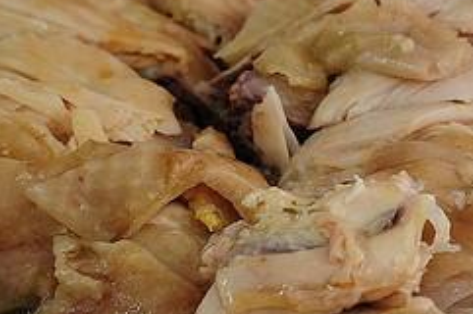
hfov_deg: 18.8
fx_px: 1431
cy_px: 107
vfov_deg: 12.5
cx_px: 255
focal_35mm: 109
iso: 800
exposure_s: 1/25
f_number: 7.1
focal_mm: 35
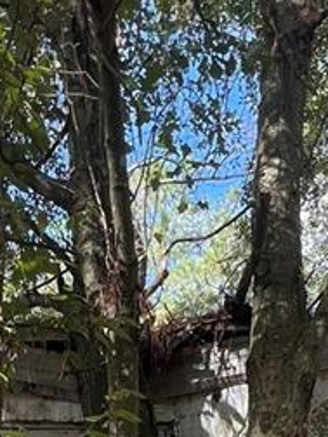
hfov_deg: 23.6
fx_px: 783
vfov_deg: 26.0
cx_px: 146
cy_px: 590
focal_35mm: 62
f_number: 1.8
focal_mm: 1.57
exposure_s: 1/112
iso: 32
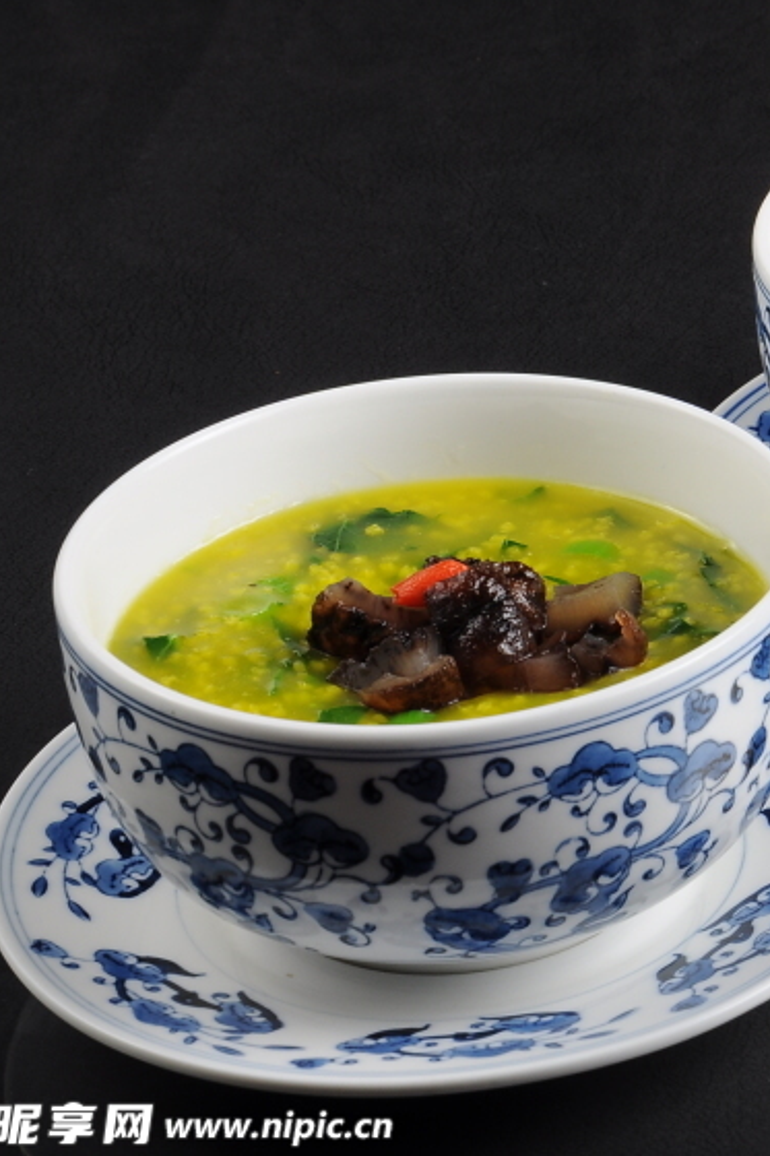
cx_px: 1014
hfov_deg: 8.0
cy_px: 460
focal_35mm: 170
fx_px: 5457
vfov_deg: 12.1
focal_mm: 62
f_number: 16
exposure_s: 1/160
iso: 200
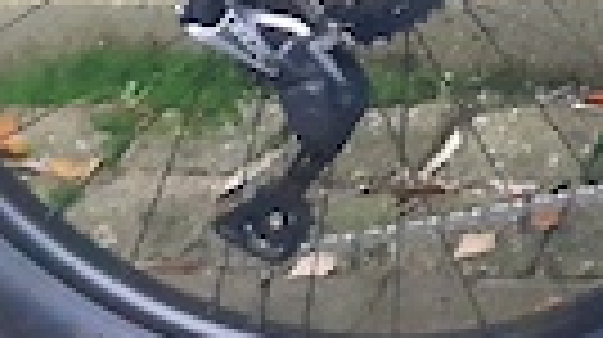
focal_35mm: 176
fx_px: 2811
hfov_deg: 10.6
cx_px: 1431
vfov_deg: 6.4
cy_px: -572
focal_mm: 3.6
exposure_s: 1/50
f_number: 1.9
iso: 250
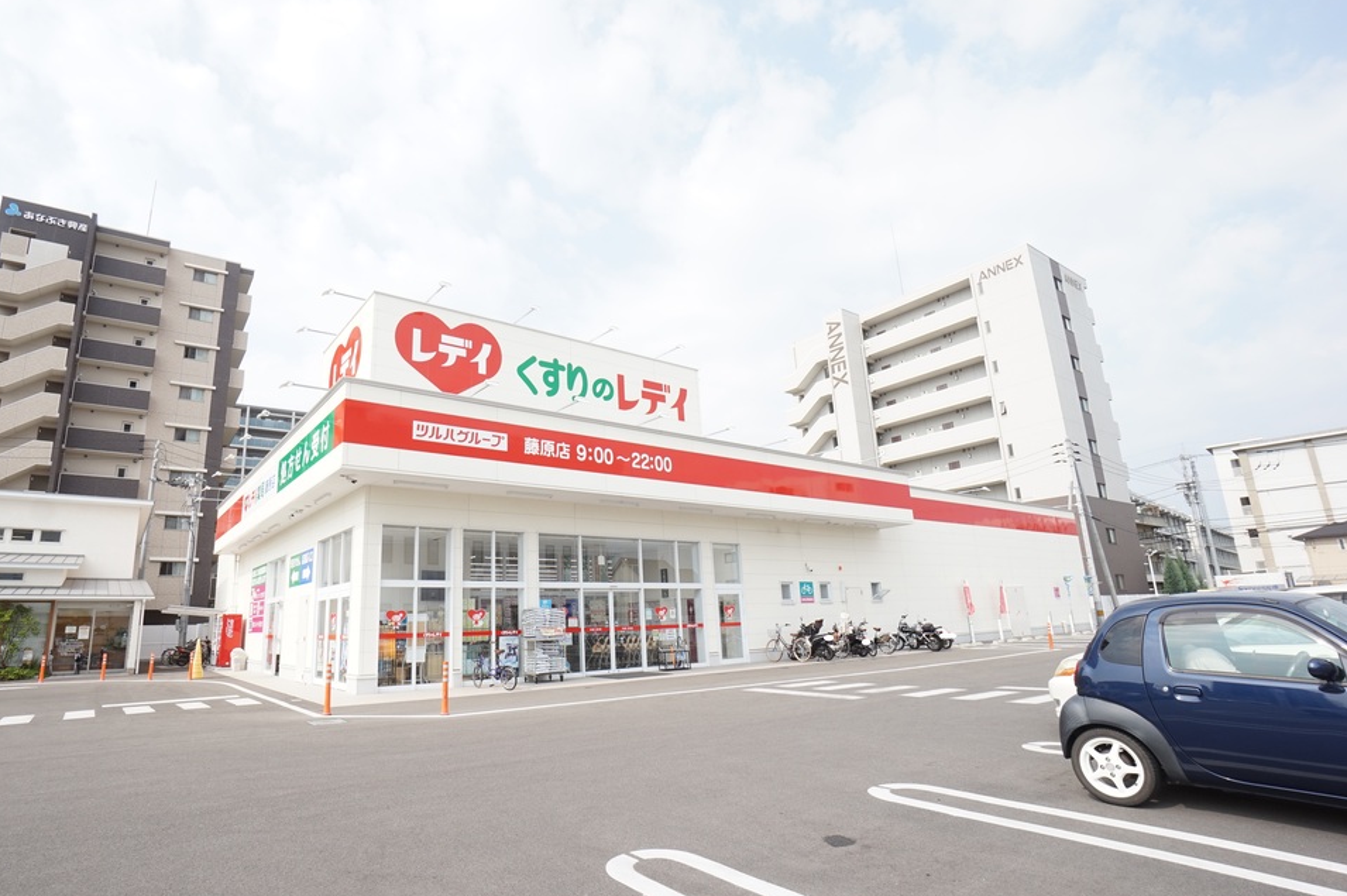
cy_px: 453
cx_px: 592
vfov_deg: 70.3
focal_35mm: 17
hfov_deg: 92.9
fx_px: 636
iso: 100
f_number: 9
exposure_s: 1/100
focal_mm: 10
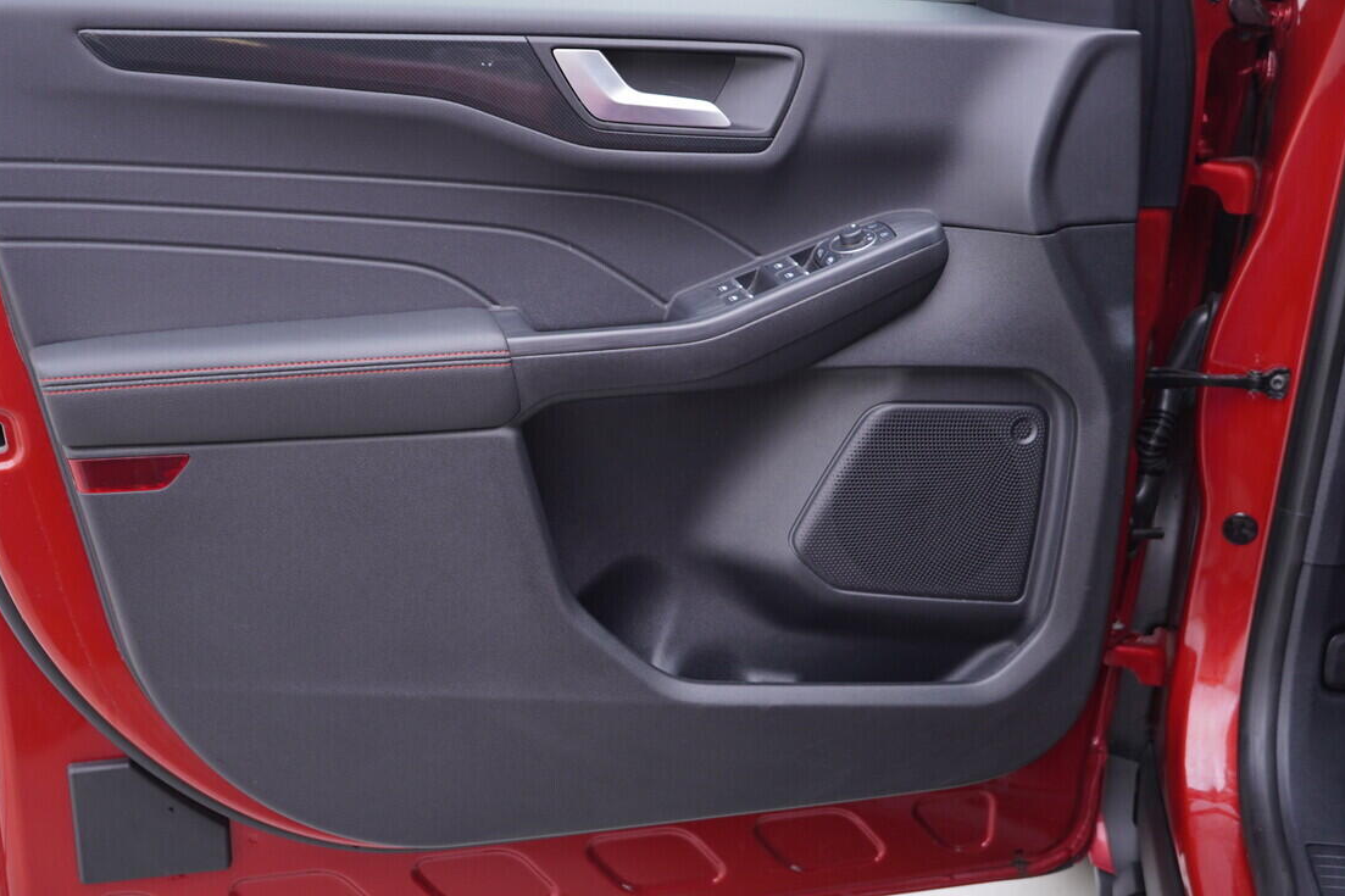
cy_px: 486
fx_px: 1756
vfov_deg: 28.6
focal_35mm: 47
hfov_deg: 41.9
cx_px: 599
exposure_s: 1/40
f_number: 2.8
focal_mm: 24
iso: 160
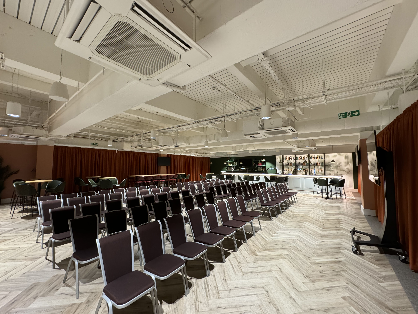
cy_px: 157
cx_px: 209
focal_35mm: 14
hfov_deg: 102.1
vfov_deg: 85.7
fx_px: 169
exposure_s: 1/50
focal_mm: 2.22
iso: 320
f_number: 2.2
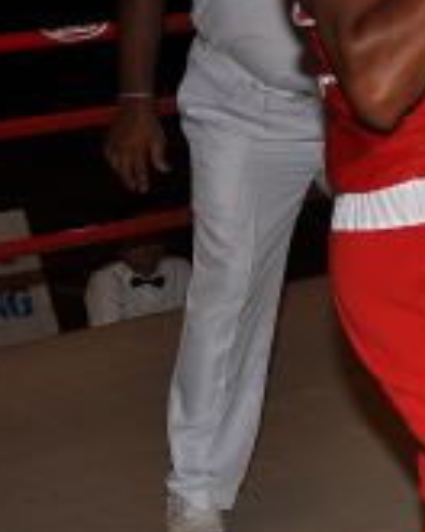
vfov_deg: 11.7
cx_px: 947
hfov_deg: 8.7
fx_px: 2579
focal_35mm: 164
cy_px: 139
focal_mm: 32
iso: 200
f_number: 5.6
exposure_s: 1/90
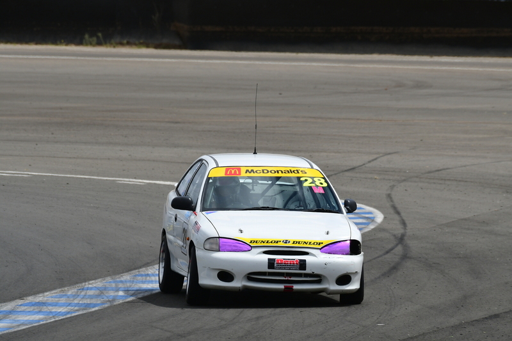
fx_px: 9597
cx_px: 256
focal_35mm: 675
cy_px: 170
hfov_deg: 3.1
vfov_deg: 2.0
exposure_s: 1/640
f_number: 10
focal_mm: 450
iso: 200
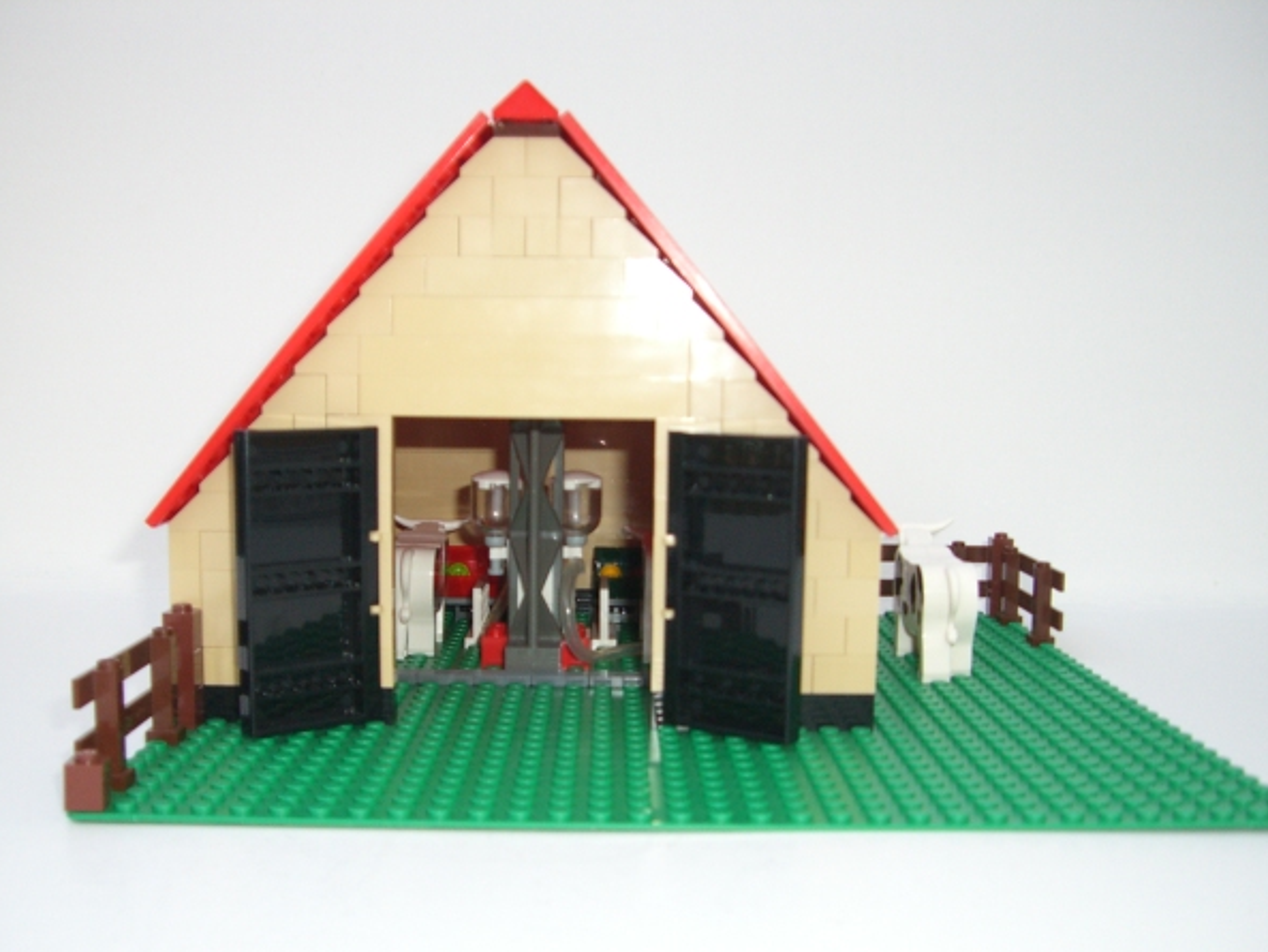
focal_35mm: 41
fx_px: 1502
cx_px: 665
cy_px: 507
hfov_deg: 45.8
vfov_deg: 35.1
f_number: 2.7
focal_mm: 6.2
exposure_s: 1/60
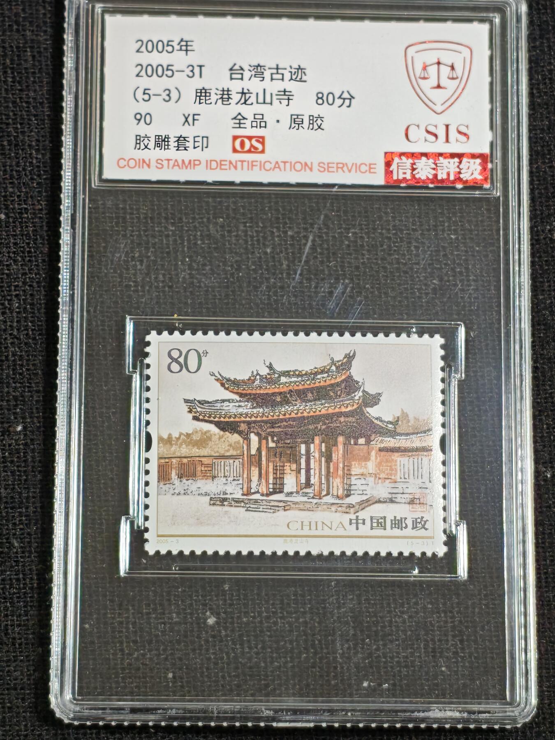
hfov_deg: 14.2
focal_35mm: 104
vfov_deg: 18.9
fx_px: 2223
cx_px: 278
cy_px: 370
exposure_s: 1/520
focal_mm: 4.94
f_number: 1.5
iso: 50
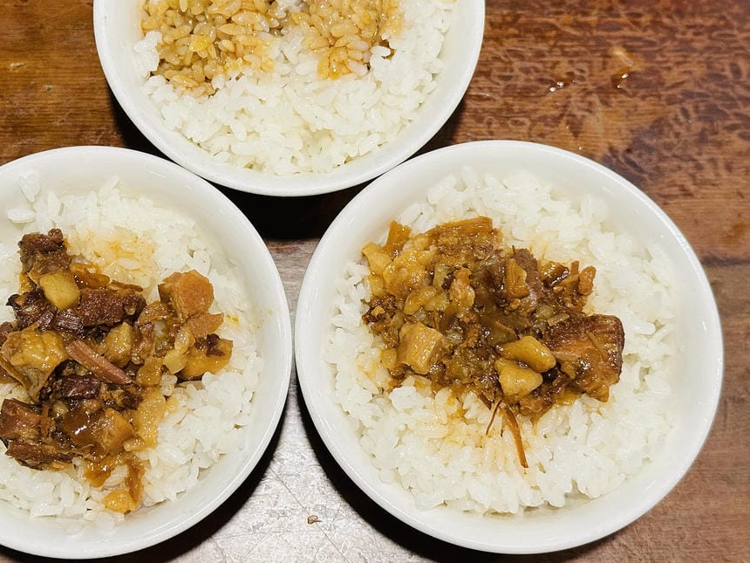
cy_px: 189
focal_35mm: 67
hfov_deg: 28.9
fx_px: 1452
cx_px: 278
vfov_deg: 21.8
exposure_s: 1/60
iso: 200
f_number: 1.78
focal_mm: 6.86
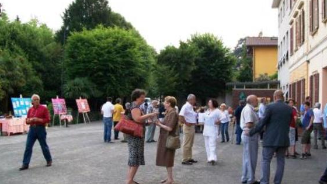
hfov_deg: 48.3
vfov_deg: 28.3
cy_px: 96
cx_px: 174
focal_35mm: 42
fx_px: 364
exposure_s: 1/100
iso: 64
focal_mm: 6
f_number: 2.7
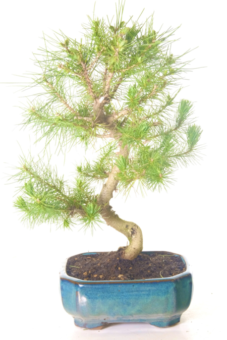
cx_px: 114
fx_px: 1162
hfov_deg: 11.2
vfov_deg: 16.6
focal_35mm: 123
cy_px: 170
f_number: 13
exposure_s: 1/15
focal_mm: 81.9
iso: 2000
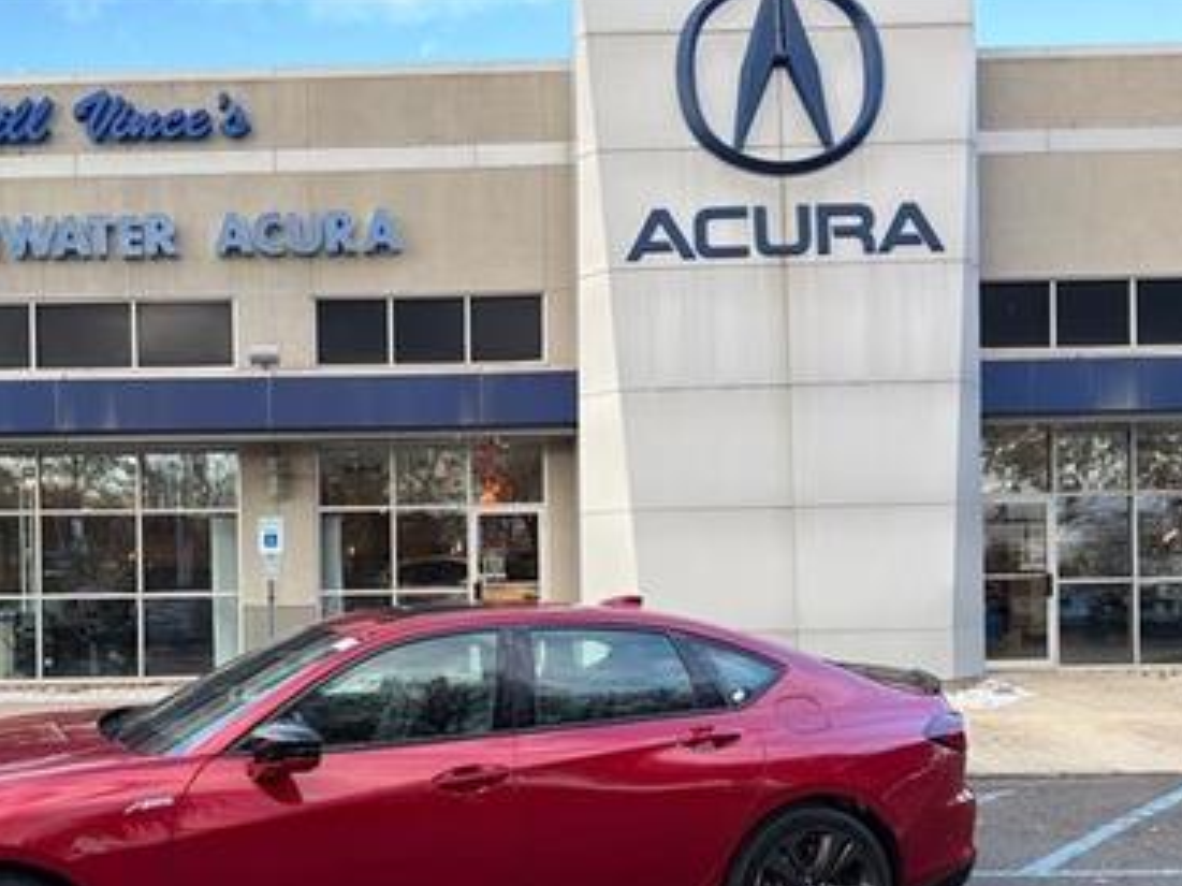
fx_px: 1126
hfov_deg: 54.5
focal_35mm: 33
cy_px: 590
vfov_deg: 42.4
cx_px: 419
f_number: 1.78
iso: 80
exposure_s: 1/322
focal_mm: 6.76
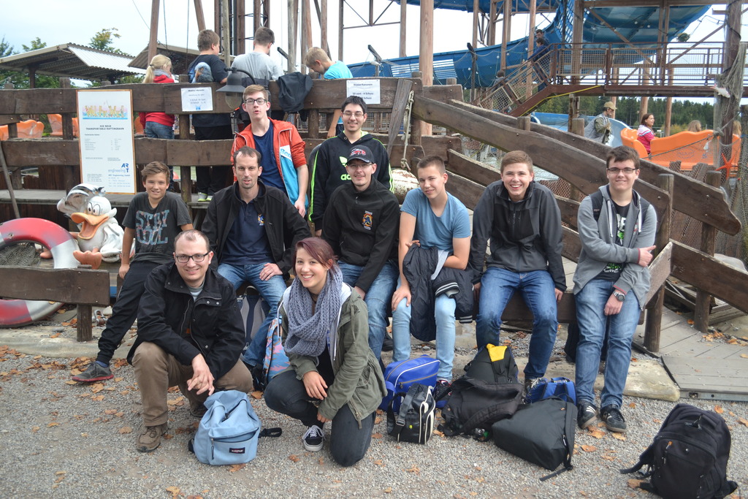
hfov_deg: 57.2
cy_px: 250
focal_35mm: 33
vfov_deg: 40.0
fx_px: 686
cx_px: 374
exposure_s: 1/640
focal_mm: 22
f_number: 3.8
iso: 400
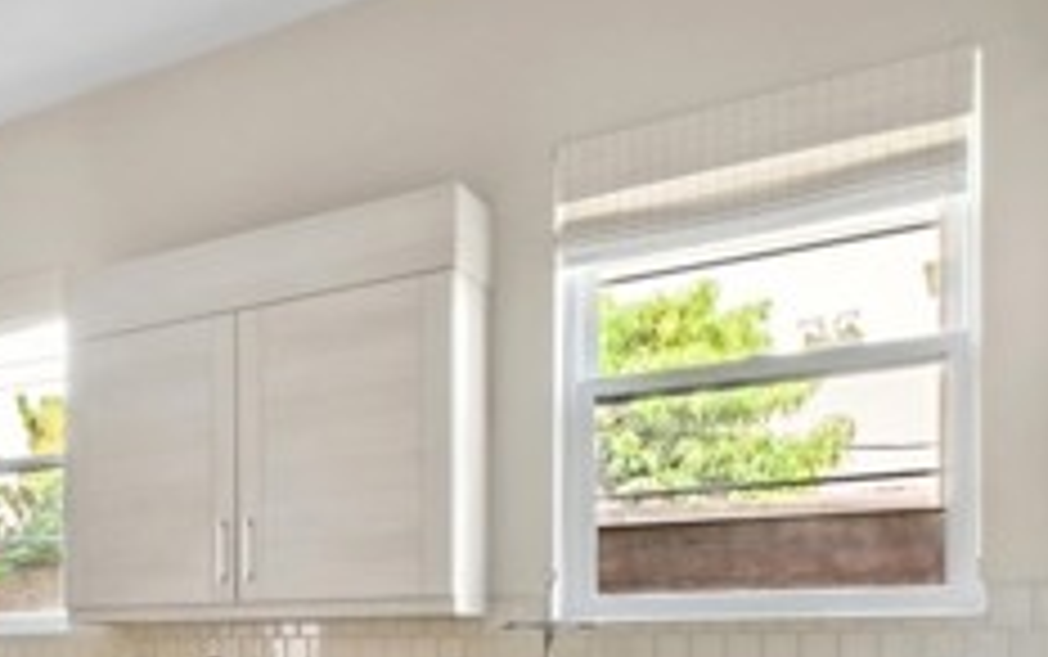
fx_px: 1200
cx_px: -211
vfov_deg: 28.2
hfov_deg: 36.4
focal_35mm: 42
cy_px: 695
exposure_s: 1/20
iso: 320
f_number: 8
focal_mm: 10
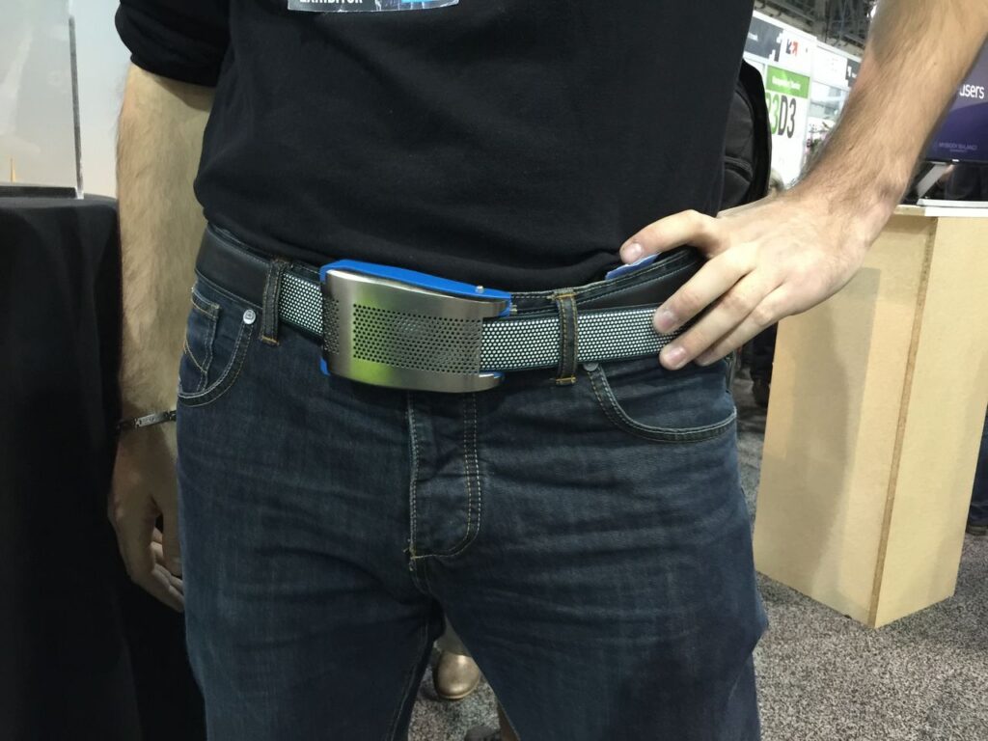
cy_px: 370
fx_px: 828
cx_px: 494
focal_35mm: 29
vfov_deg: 48.2
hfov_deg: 61.7
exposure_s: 1/10
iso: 125
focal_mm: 4.15
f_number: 2.2
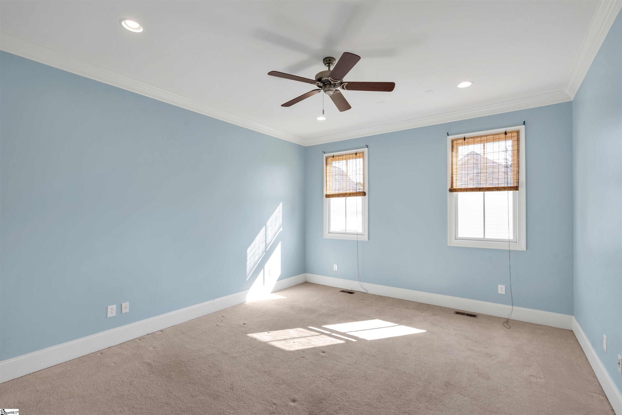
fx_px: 276
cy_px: 208
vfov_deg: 73.7
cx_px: 311
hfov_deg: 96.7
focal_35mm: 16
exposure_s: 1/25
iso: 320
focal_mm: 16
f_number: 9
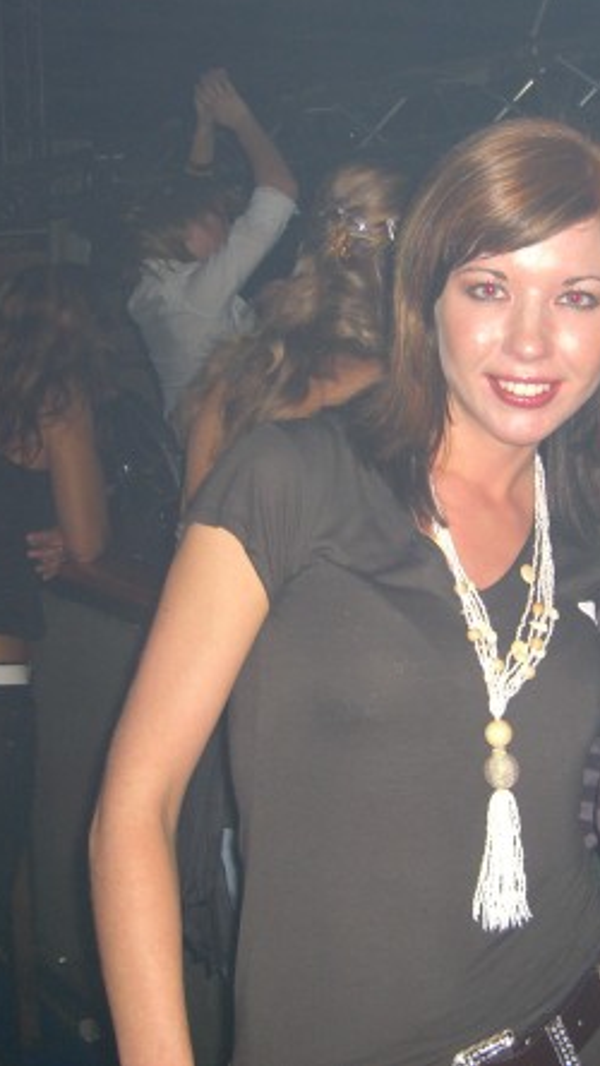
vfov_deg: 37.2
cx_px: 418
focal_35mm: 56
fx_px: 1583
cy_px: 528
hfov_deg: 21.4
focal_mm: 7.9
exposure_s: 1/60
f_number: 2.8
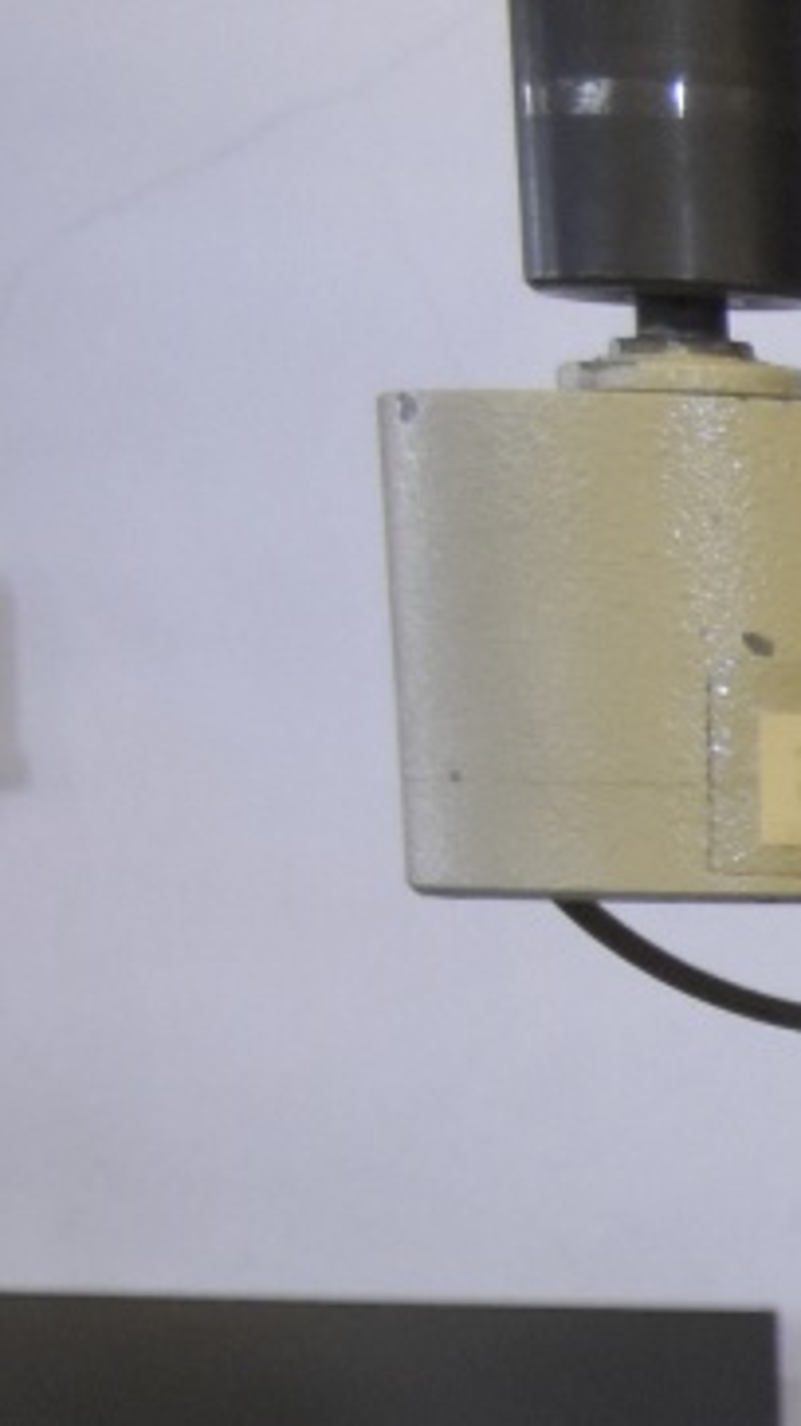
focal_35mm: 173
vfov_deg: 11.8
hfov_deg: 5.4
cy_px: 2229
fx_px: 6537
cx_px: 3923
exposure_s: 1/100
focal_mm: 20
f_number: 3.8
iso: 2000
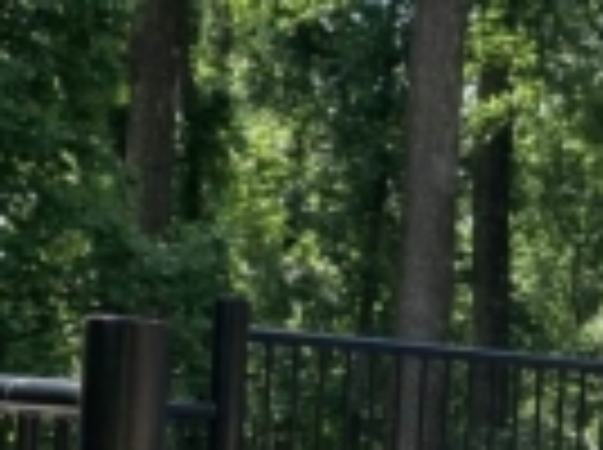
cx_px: 428
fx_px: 2330
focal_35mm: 134
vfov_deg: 10.7
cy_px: 616
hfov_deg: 14.7
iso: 20
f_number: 1.8
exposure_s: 1/684
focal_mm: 3.99
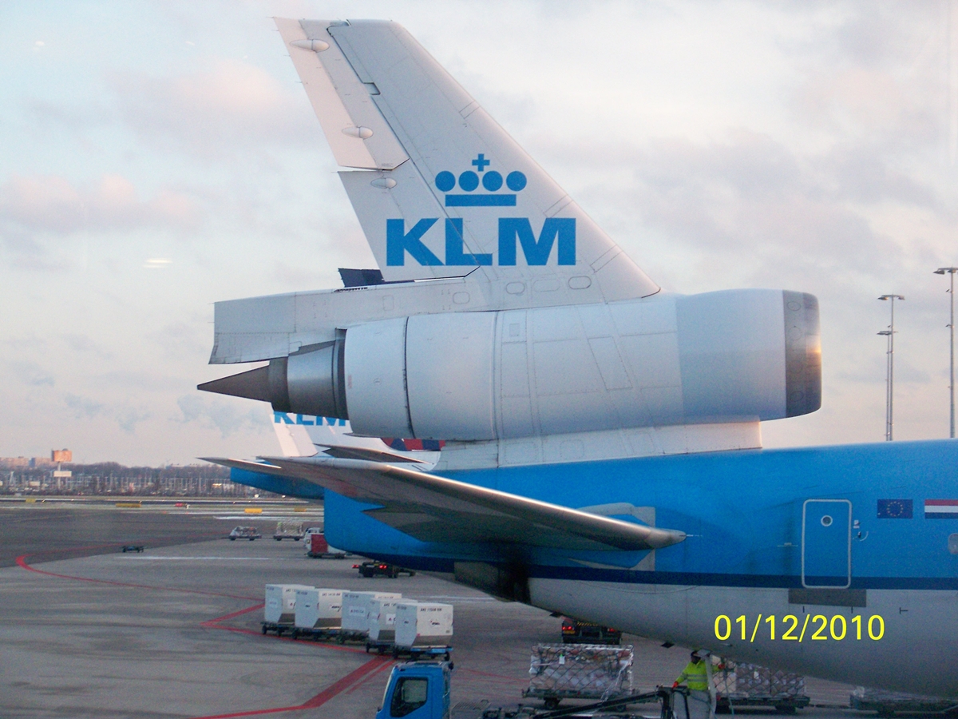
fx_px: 2657
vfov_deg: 15.4
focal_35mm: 96
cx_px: 479
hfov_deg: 20.4
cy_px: 360
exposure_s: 1/250
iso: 250
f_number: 3.2
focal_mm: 17.6
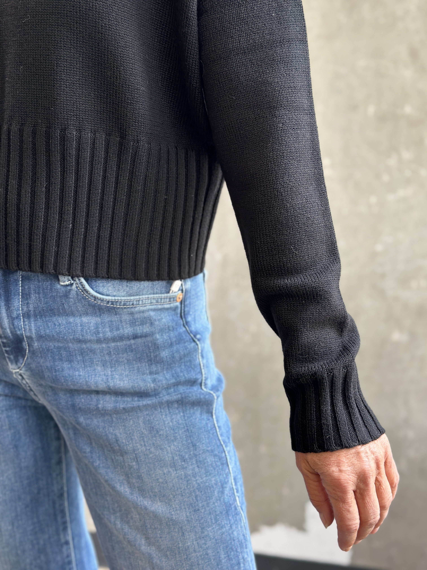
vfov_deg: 39.7
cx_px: 214
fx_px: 789
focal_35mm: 48
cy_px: 285
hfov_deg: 30.3
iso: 125
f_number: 1.78
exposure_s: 1/79
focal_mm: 6.86
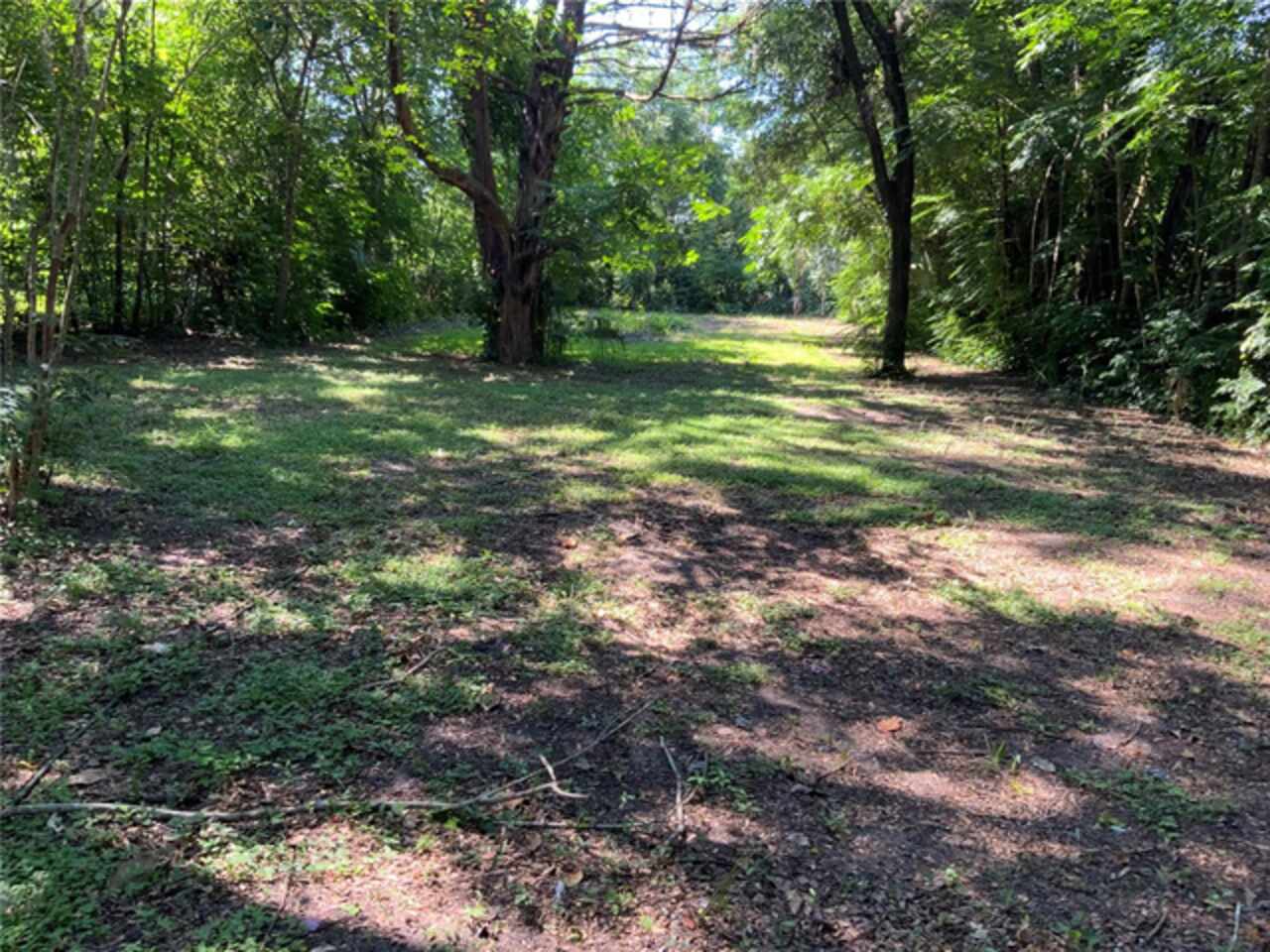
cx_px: 635
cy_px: 476
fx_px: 1064
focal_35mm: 29
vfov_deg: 48.2
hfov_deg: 61.7
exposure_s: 1/122
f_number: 1.8
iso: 40
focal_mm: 3
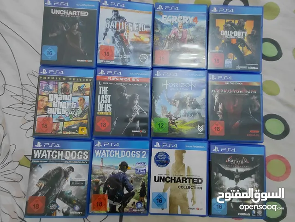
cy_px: 111
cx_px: 148
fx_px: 136
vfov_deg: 78.1
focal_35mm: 16
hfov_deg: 94.5
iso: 400
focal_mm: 1.64
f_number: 2.2
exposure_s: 1/25
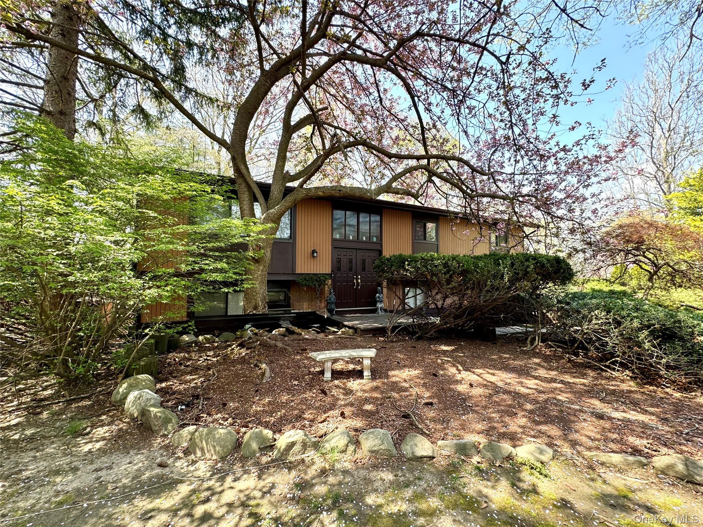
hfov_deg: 102.1
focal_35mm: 14
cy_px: 264
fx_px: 284
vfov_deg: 85.7
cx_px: 352
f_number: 2.2
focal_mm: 2.22
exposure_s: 1/99
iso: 50
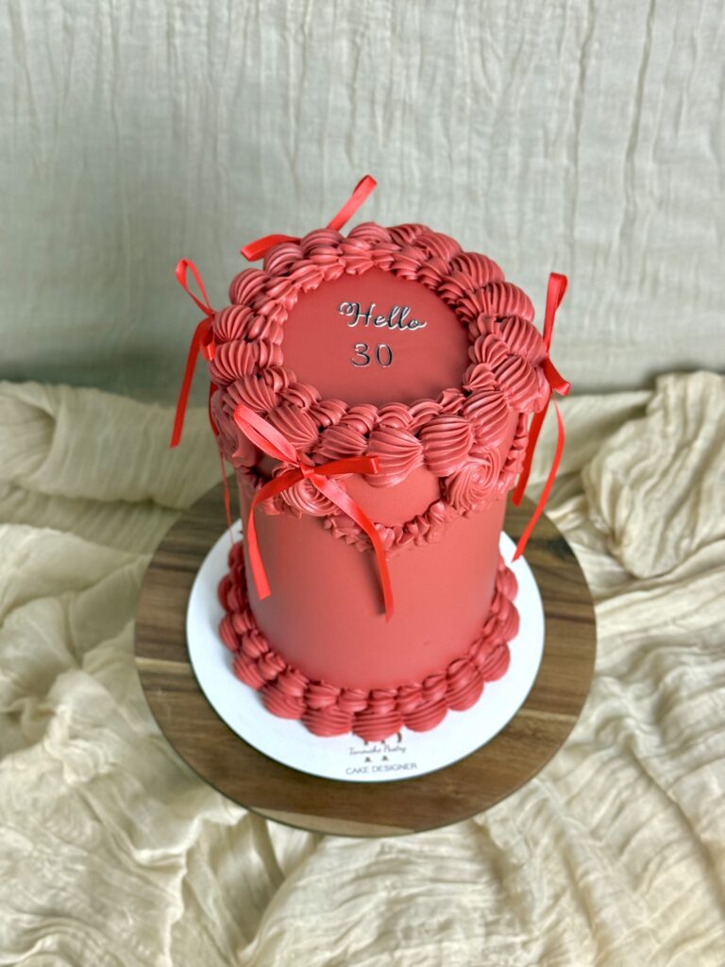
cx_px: 362
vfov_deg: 39.7
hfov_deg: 30.3
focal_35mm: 48
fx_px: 1340
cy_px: 484
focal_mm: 6.76
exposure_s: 1/100
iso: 250
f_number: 1.78
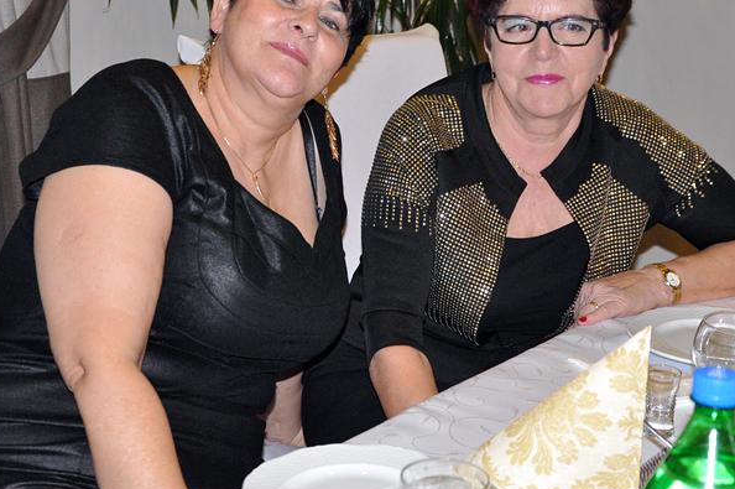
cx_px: 371
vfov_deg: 18.6
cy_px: 181
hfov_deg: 27.7
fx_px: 1489
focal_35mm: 73
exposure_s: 1/60
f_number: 5
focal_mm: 34
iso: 2000
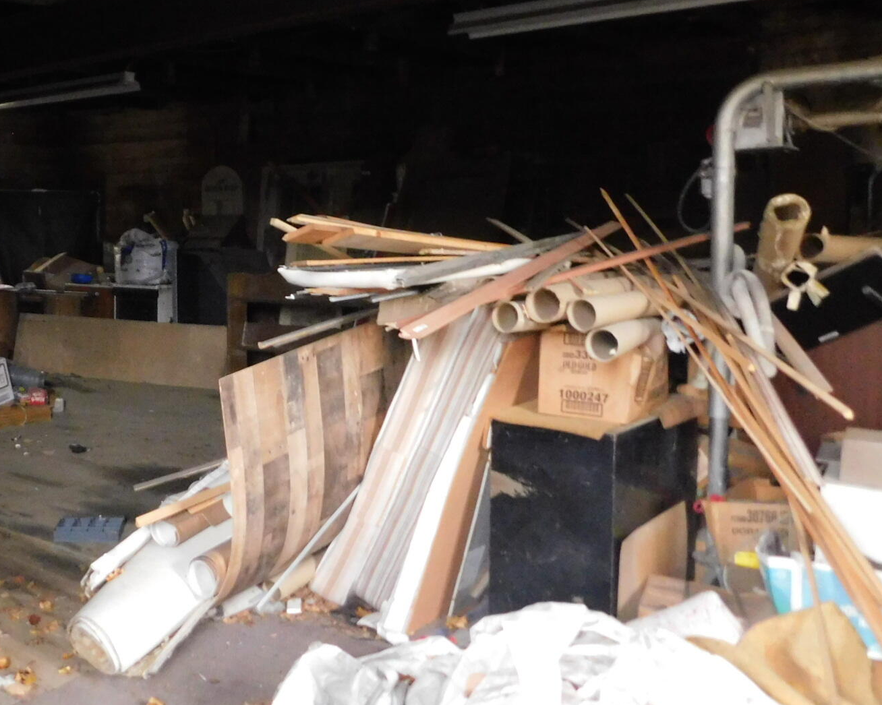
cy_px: 300
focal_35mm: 39
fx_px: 1018
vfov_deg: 38.1
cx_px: 187
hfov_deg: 44.7
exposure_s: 1/2
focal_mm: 4
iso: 800
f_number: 3
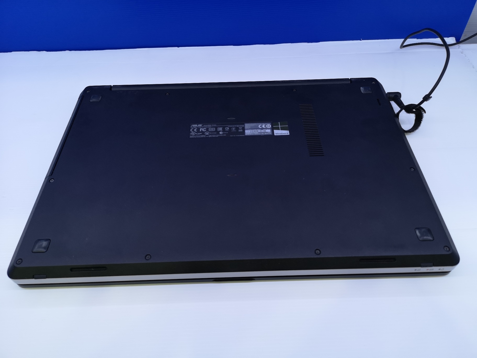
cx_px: 238
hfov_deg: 65.3
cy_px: 179
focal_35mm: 27
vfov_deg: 51.4
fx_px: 372
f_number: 1.8
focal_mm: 3.95
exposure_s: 1/50
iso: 80
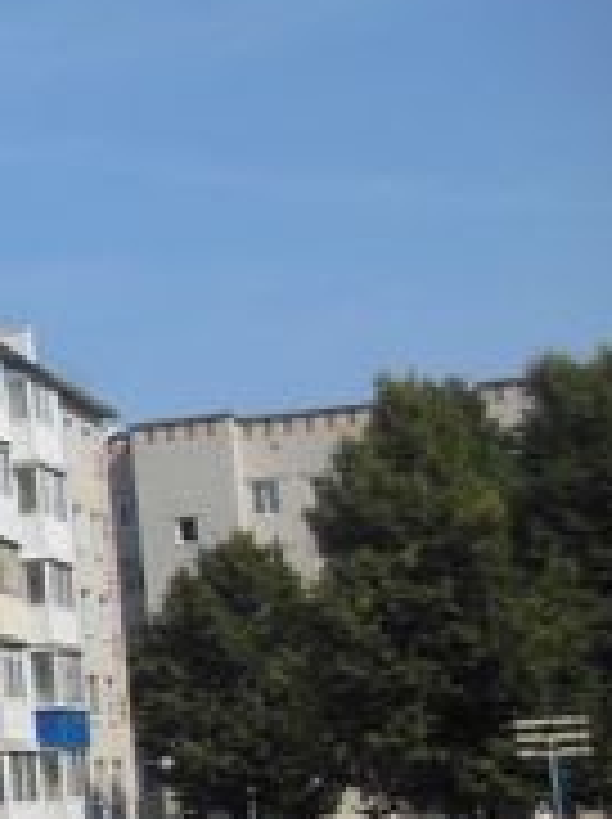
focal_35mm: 88
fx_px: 2079
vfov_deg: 22.2
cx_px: -796
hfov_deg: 13.2
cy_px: 526
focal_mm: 4.5
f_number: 6.4
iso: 125
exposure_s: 1/640
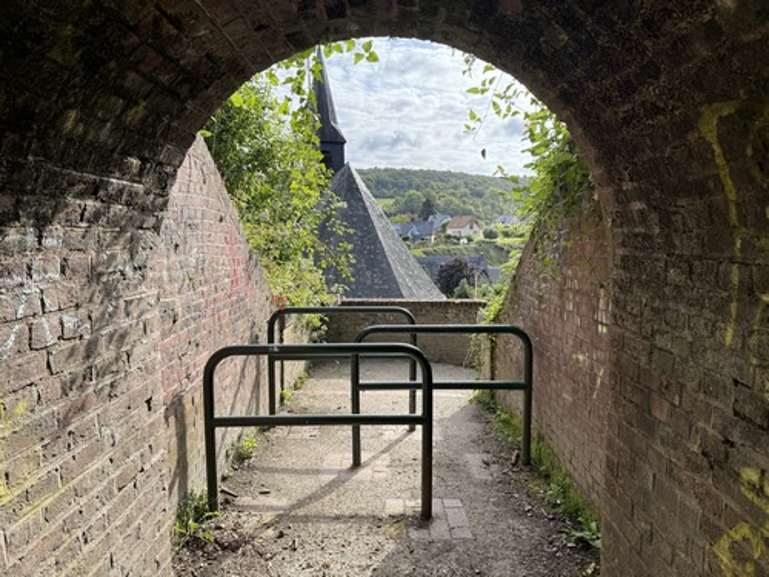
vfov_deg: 56.8
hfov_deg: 71.6
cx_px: 384
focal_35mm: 24
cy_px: 288
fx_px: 533
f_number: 1.78
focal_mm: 6.76
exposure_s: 1/1689
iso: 80
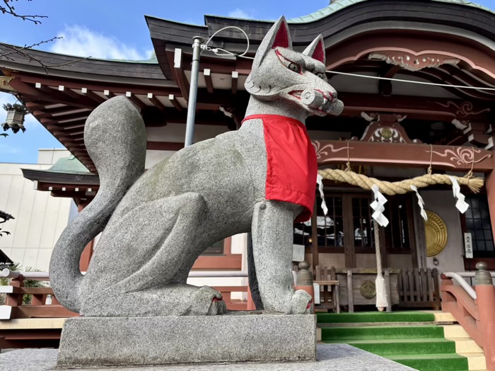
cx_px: 248
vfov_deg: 53.0
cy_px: 186
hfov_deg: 67.3
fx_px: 372
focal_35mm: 26
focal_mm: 5.96
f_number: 1.6
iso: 50
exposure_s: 1/818
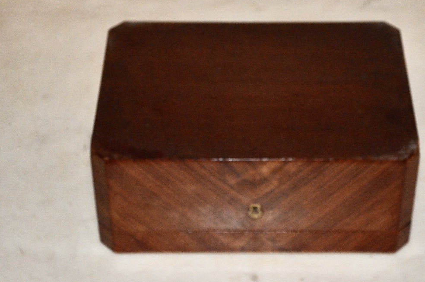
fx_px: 1185
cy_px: 117
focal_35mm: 101
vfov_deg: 13.5
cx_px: 256
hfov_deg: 20.3
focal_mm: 55
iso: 3200
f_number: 5.6
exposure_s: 1/60
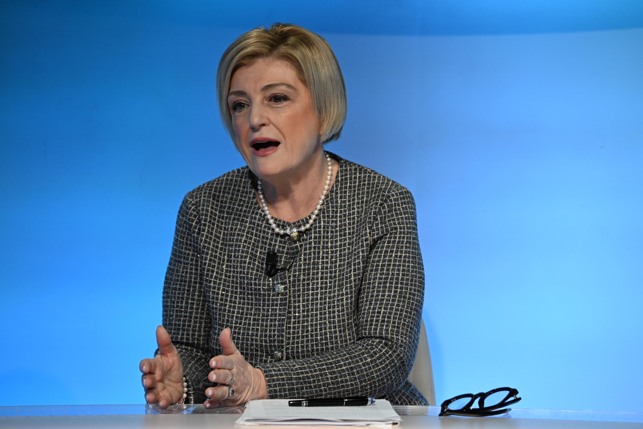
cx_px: 322
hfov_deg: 17.1
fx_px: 2143
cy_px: 214
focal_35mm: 120
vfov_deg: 11.4
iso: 1600
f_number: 4.5
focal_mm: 120
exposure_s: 1/320
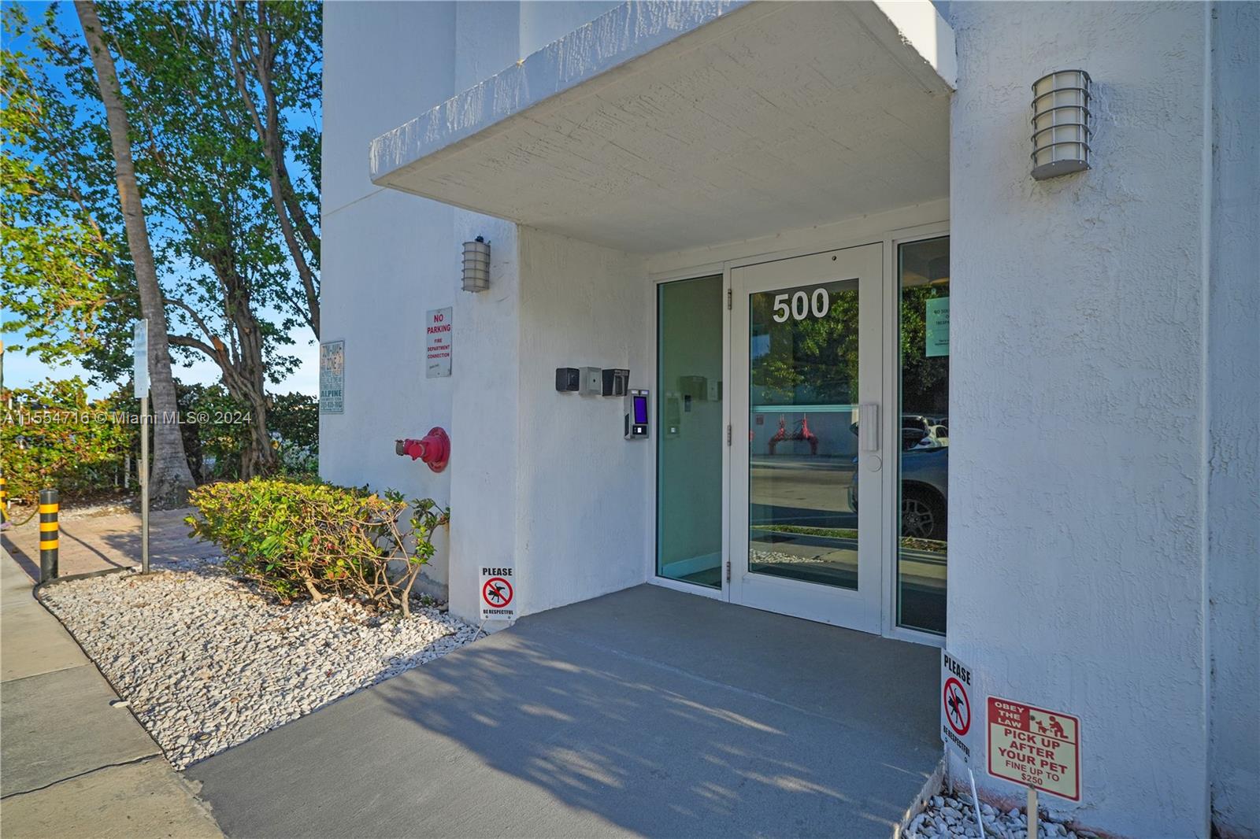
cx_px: 630
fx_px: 700
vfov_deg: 61.9
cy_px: 420
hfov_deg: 84.0
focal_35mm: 20
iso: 320
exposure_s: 1/4000
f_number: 5.6
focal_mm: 20
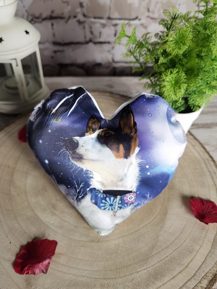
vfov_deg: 65.3
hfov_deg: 51.4
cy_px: 144
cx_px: 108
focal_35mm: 27
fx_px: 226
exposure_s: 1/100
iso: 50
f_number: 1.9
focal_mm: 6.71
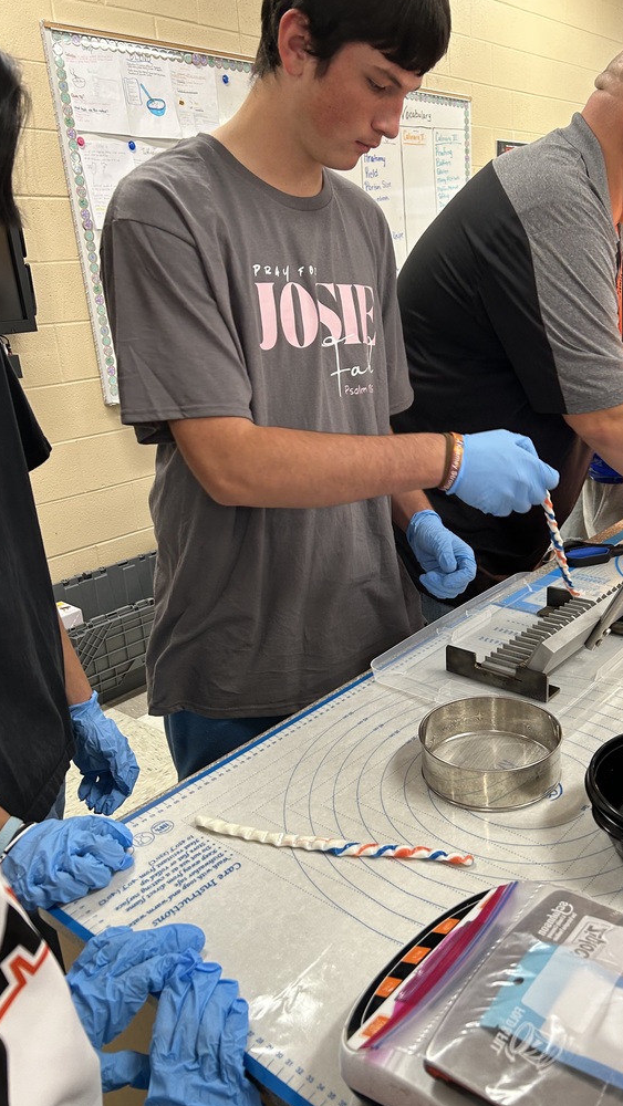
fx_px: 851
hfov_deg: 39.9
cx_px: 401
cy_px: 563
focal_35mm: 29
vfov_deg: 66.0
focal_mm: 5.7
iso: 80
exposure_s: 1/60
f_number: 1.5
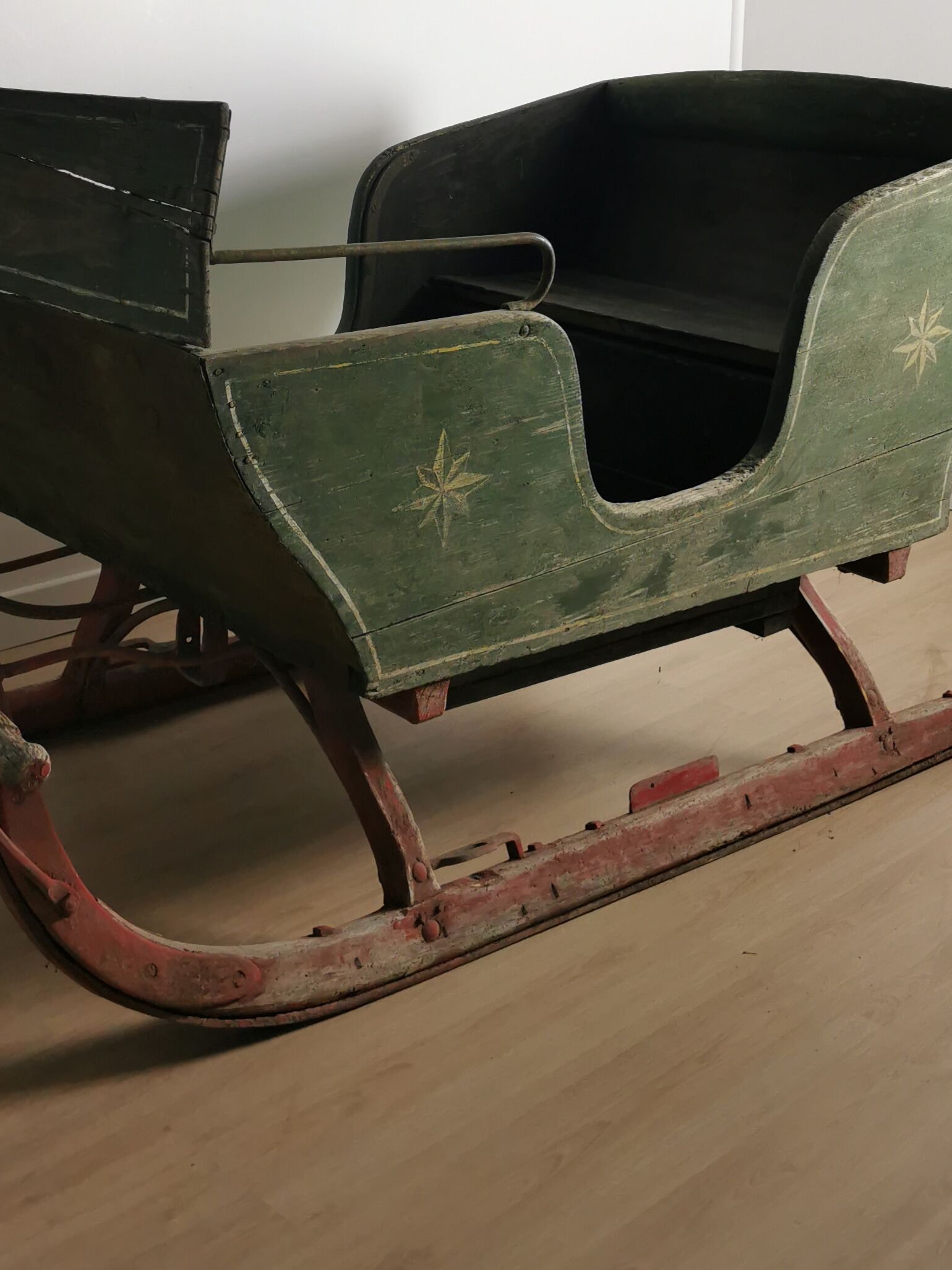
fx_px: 1760
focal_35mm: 48
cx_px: 337
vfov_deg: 38.6
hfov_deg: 30.1
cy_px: 307
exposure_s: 1/50
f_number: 1.6
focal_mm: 5.56
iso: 100
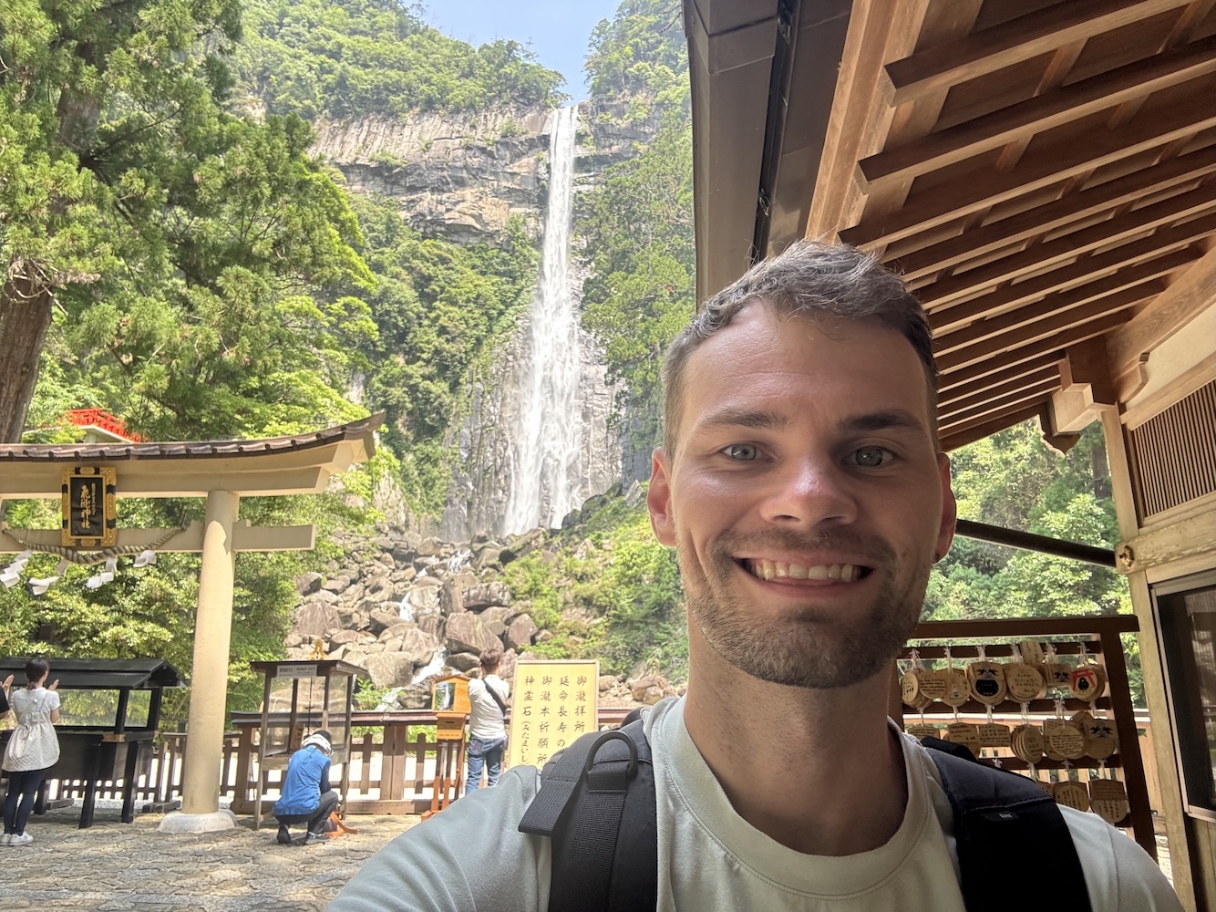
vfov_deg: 58.9
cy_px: 456
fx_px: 808
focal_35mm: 23
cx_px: 608
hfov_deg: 73.9
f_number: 1.9
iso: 40
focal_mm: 2.69
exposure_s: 1/121
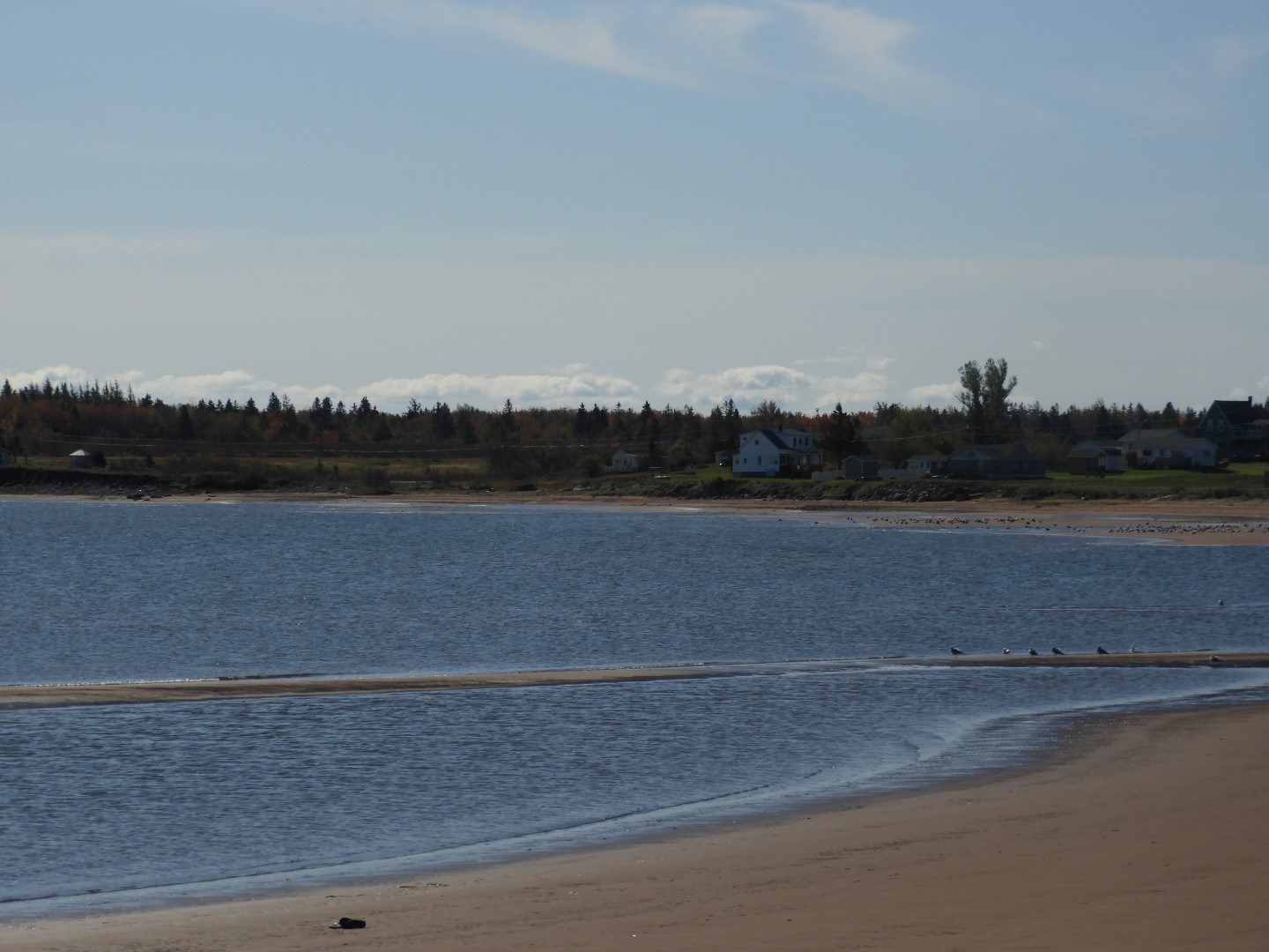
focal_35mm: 150
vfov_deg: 9.9
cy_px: 476
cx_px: 634
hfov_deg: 13.2
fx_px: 5499
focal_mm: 26.9
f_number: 5.2
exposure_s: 1/2000
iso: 100
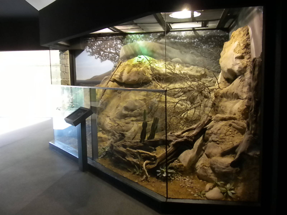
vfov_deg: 38.7
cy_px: 108
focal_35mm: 37
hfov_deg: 50.1
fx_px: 307
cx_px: 144
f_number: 3.5
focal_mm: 6.6
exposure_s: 1/58.3
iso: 640
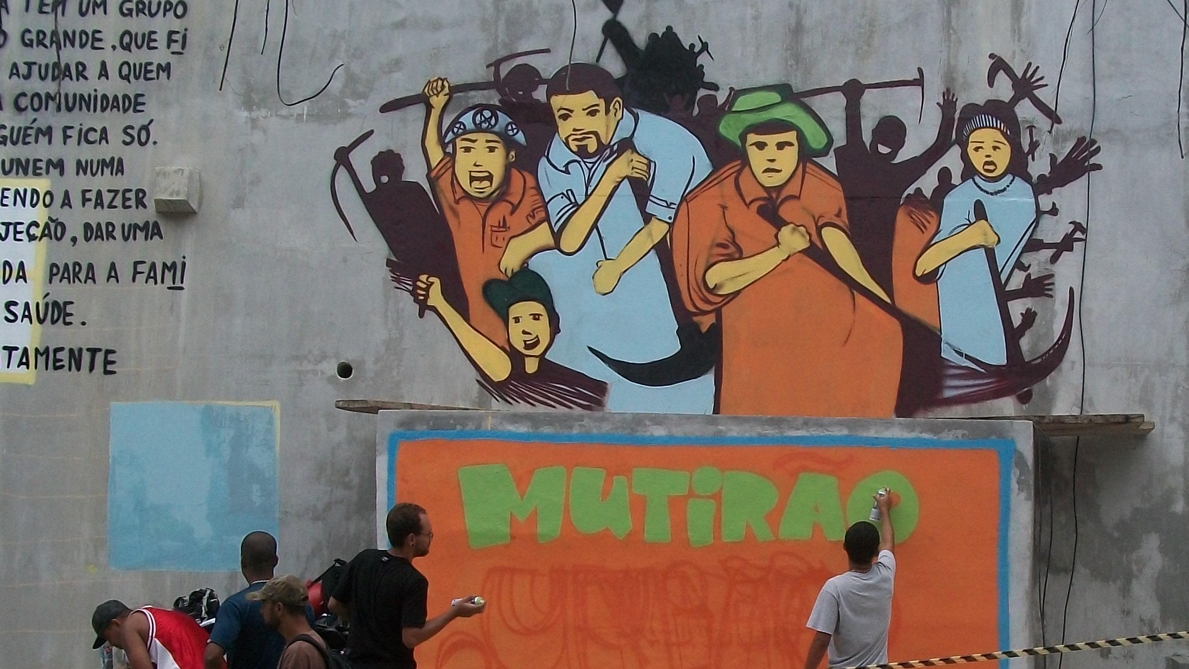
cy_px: 608
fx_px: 1829
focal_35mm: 58
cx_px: 714
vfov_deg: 20.3
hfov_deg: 35.9
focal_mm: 5.7
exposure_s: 1/400
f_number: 2.9
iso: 80
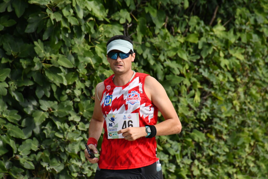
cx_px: 134
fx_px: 4467
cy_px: 90
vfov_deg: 2.3
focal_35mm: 600
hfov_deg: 3.4
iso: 3200
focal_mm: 400
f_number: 9
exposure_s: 1/5000
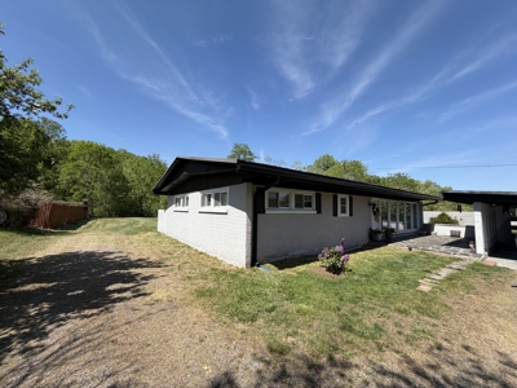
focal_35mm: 14
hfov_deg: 102.1
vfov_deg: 85.7
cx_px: 258
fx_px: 209
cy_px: 194
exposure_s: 1/770
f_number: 2.2
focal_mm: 2.22
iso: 25
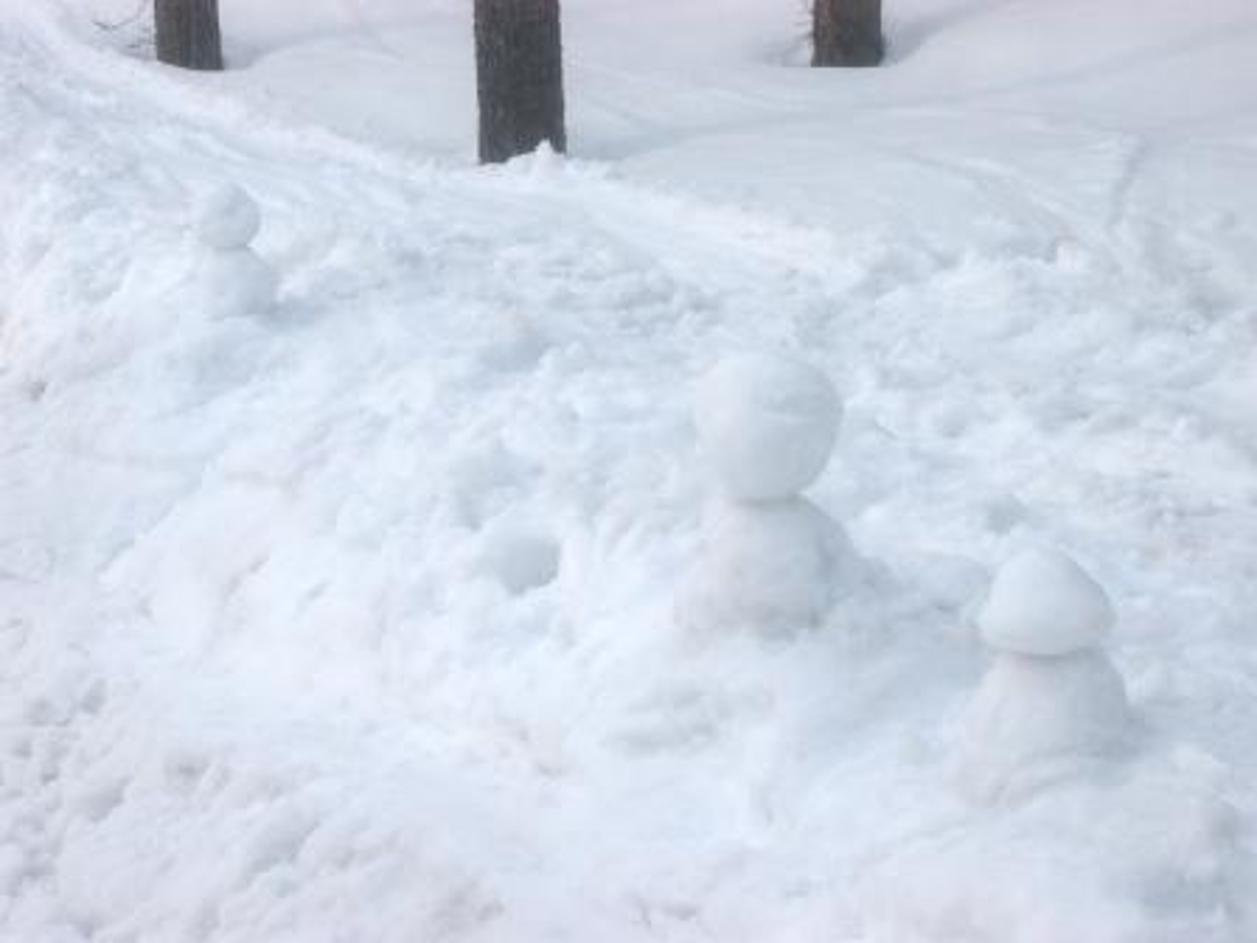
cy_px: 472
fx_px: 3232
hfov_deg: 22.0
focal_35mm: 89
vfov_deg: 16.6
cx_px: 628
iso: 100
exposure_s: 1/80
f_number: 12.9
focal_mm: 14.7
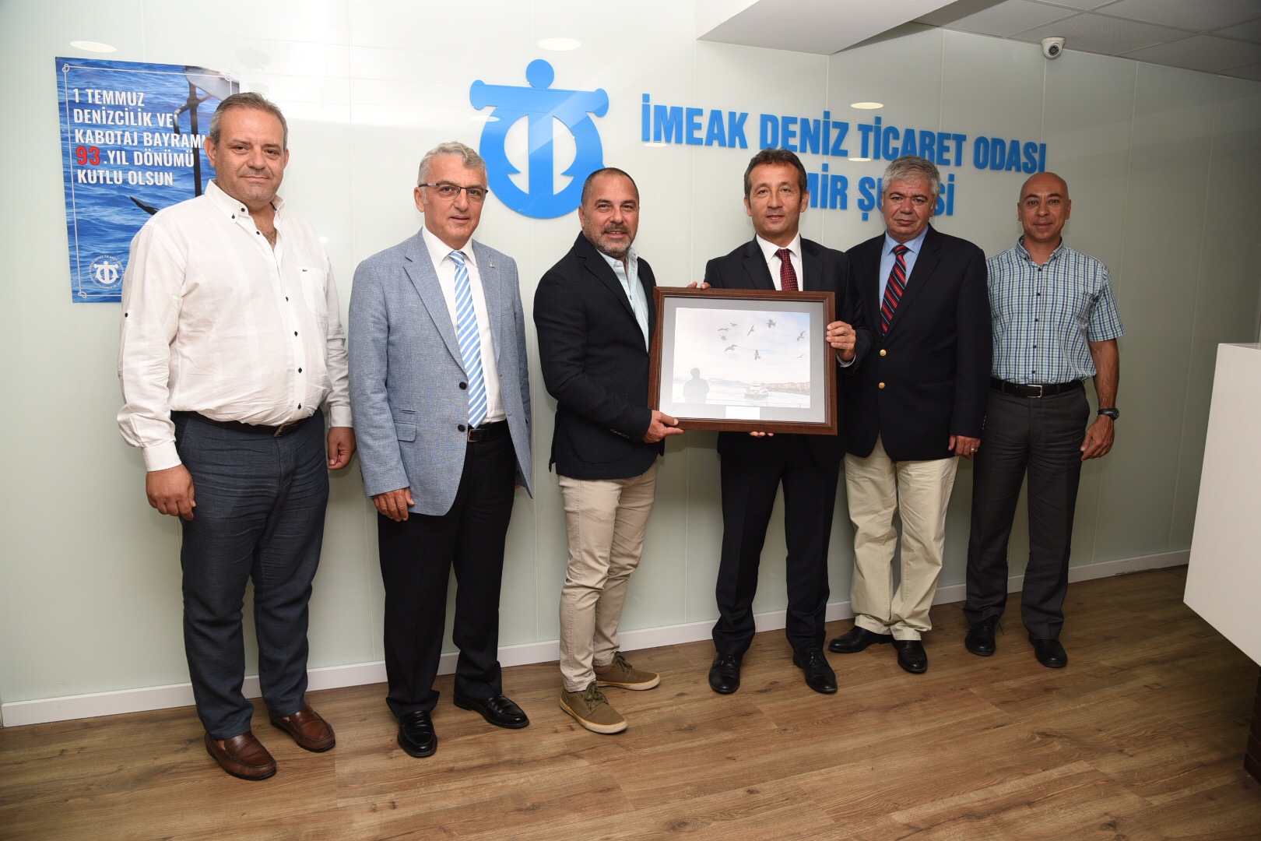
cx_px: 630
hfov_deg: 73.7
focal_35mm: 24
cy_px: 420
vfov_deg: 53.1
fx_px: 841
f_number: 5
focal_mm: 24
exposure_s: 1/60
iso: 200
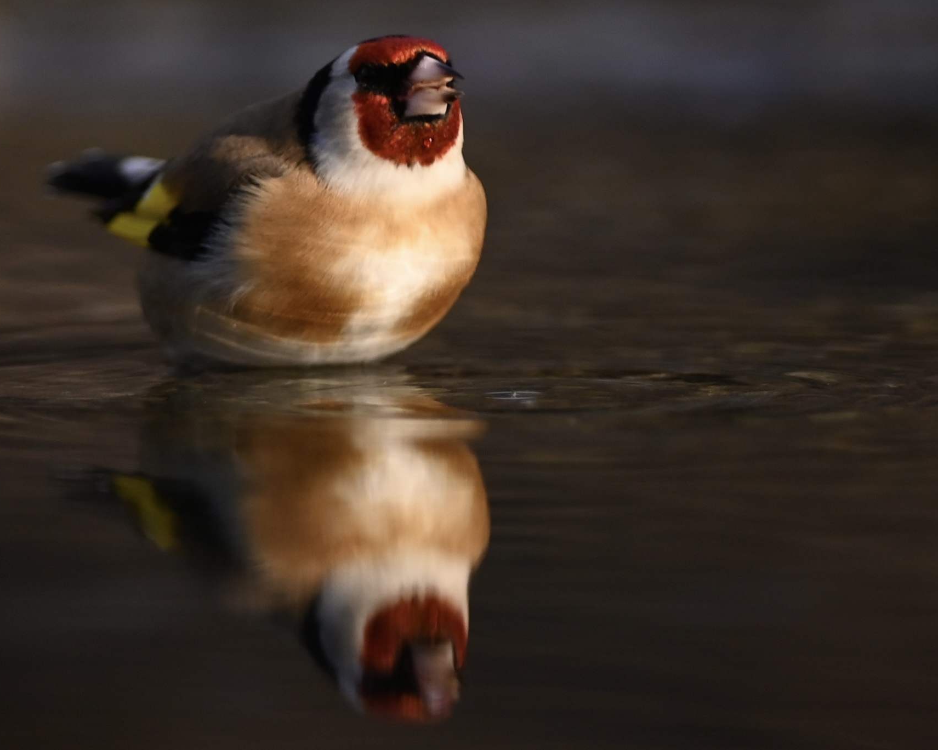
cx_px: 487
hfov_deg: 5.7
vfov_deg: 4.6
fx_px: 9409
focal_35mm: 339
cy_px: 375
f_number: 2.8
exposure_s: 1/640
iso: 500
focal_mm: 300
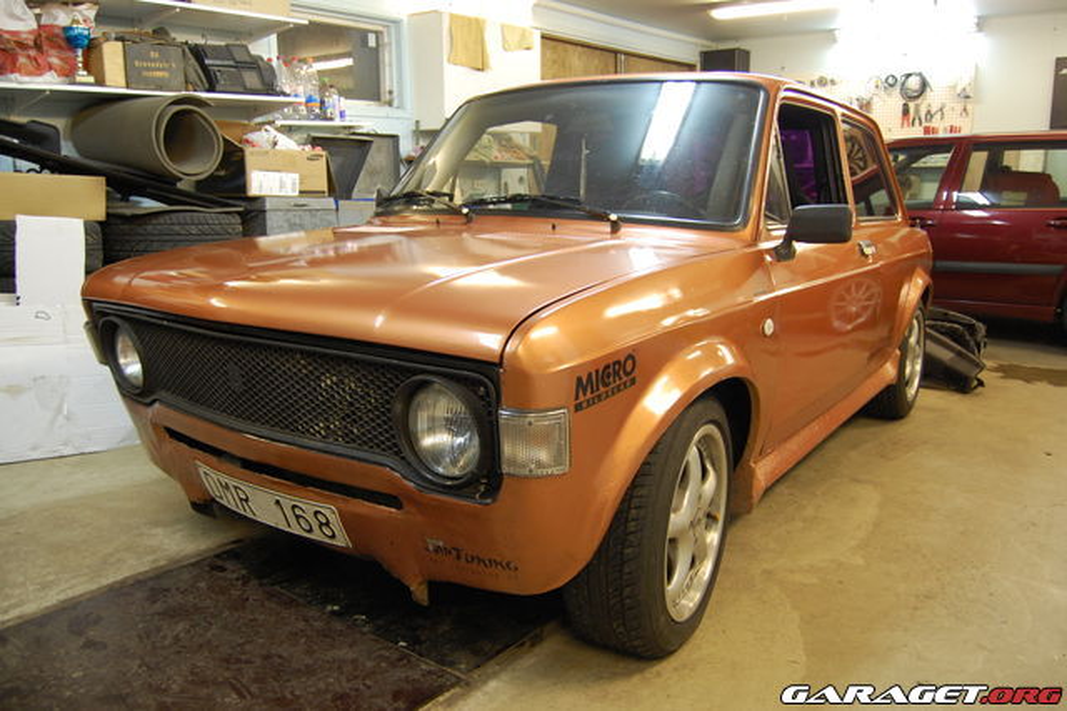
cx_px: 534
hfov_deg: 67.4
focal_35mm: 27
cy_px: 356
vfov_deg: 47.9
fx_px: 800
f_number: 3.5
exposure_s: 1/13
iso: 800
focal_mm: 18
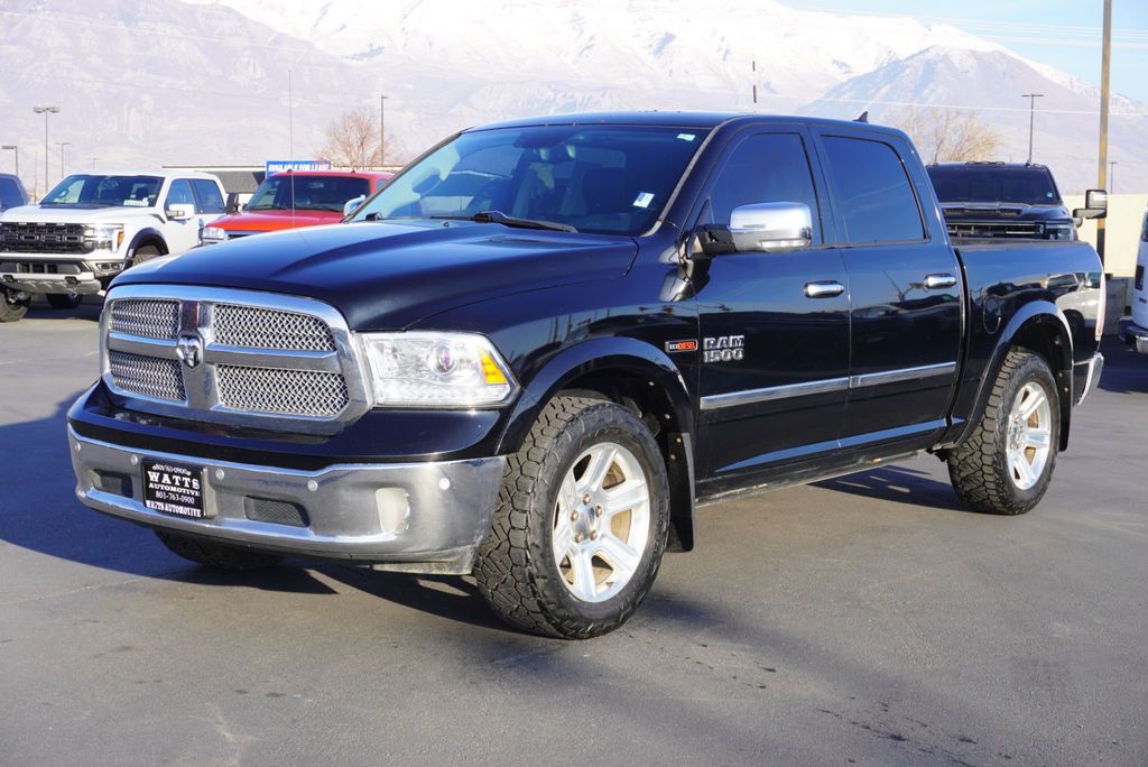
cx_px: 574
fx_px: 1627
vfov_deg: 26.5
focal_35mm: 51
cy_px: 384
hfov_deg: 38.9
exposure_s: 1/100
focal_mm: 34
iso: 100
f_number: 8
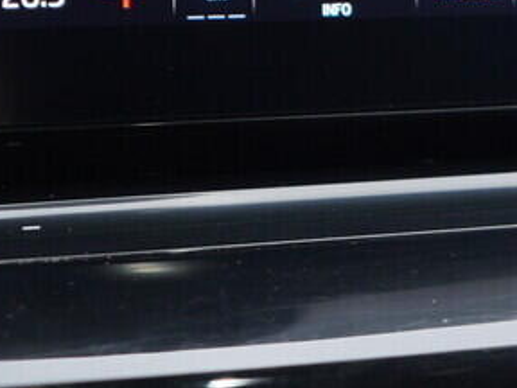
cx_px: 461
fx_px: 1837
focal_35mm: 123
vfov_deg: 11.8
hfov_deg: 15.8
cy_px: -84
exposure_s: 1/40
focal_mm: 24
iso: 160
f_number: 2.8
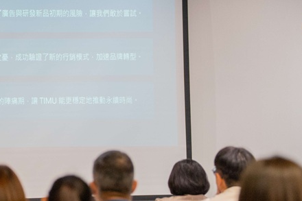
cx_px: -14
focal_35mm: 250
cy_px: 82
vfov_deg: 5.5
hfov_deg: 8.2
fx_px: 2096
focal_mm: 110
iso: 2000
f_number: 2.8
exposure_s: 1/400
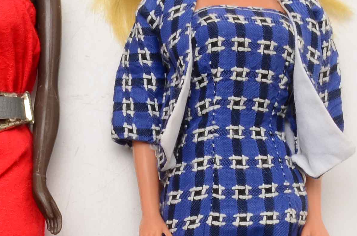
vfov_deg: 9.9
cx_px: 113
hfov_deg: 15.0
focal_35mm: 137
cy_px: 235
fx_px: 1356
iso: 100
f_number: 22
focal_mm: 22
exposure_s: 1/160
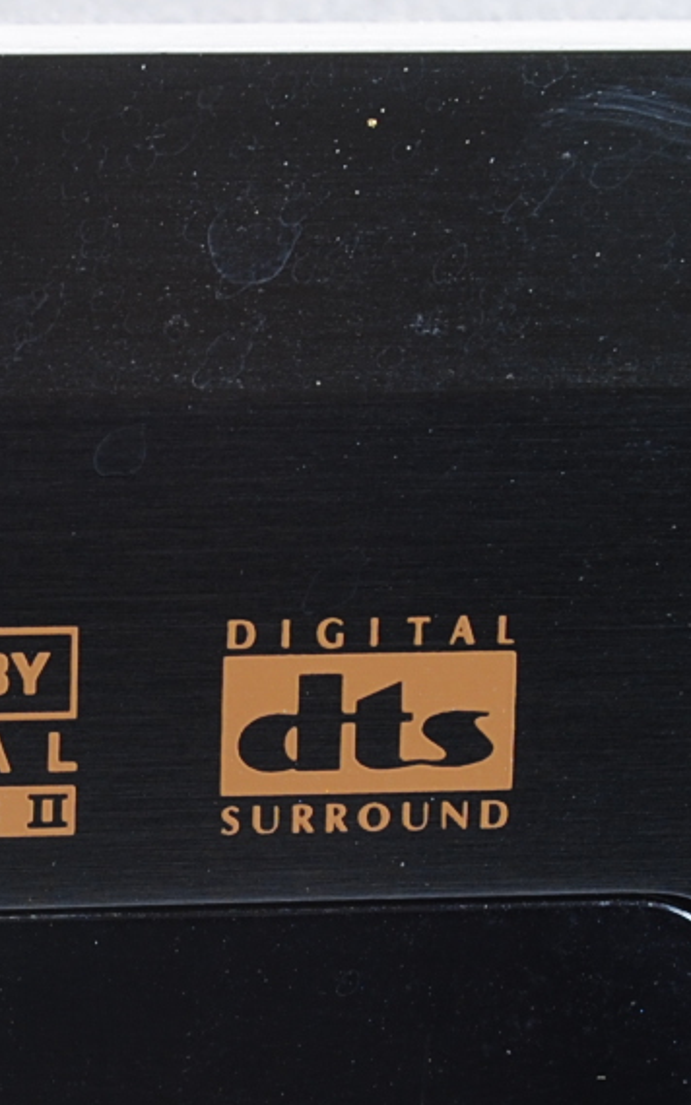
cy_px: 693
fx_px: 5329
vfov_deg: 11.8
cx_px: -241
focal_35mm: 177
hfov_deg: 7.3
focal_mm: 34
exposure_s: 1/125
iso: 100
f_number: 7.1
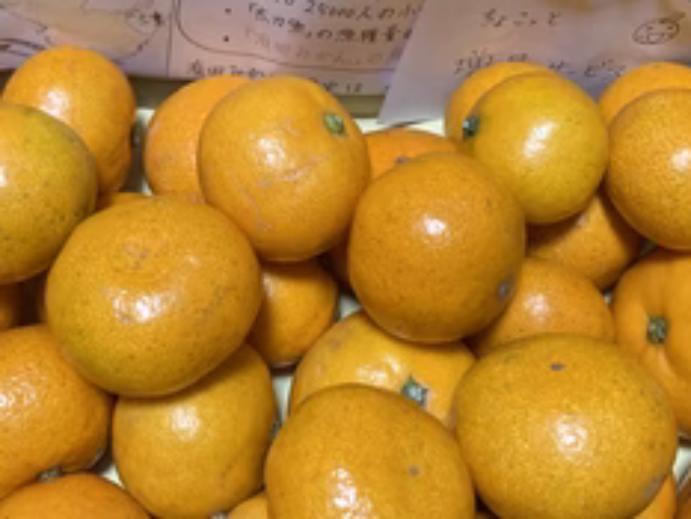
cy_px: 157
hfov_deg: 39.5
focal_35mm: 48
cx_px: 285
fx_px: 959
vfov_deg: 30.0
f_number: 1.8
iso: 200
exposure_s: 1/50
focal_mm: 3.99
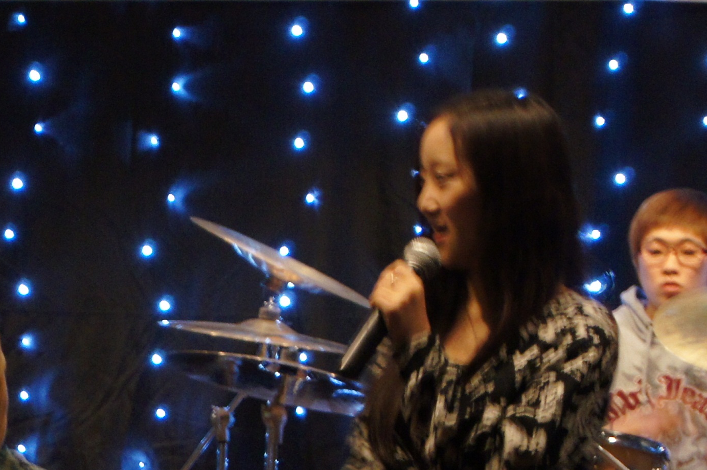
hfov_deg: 8.7
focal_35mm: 234
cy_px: 613
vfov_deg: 5.8
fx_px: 4599
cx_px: -88
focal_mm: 55
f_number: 5.6
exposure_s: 1/10
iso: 1600
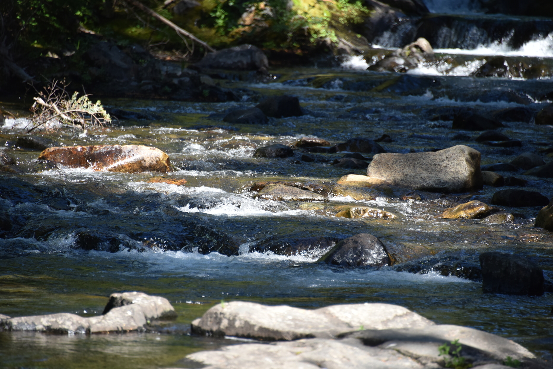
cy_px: 184
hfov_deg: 6.9
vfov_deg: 4.6
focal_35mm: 300
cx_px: 276
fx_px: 4609
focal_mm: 300
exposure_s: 1/640
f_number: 5.6
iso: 560
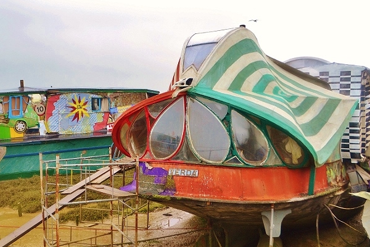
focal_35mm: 44
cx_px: 134
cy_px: 131
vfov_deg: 30.5
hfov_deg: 44.1
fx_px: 452
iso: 250
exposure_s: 1/125
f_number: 5.6
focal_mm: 22
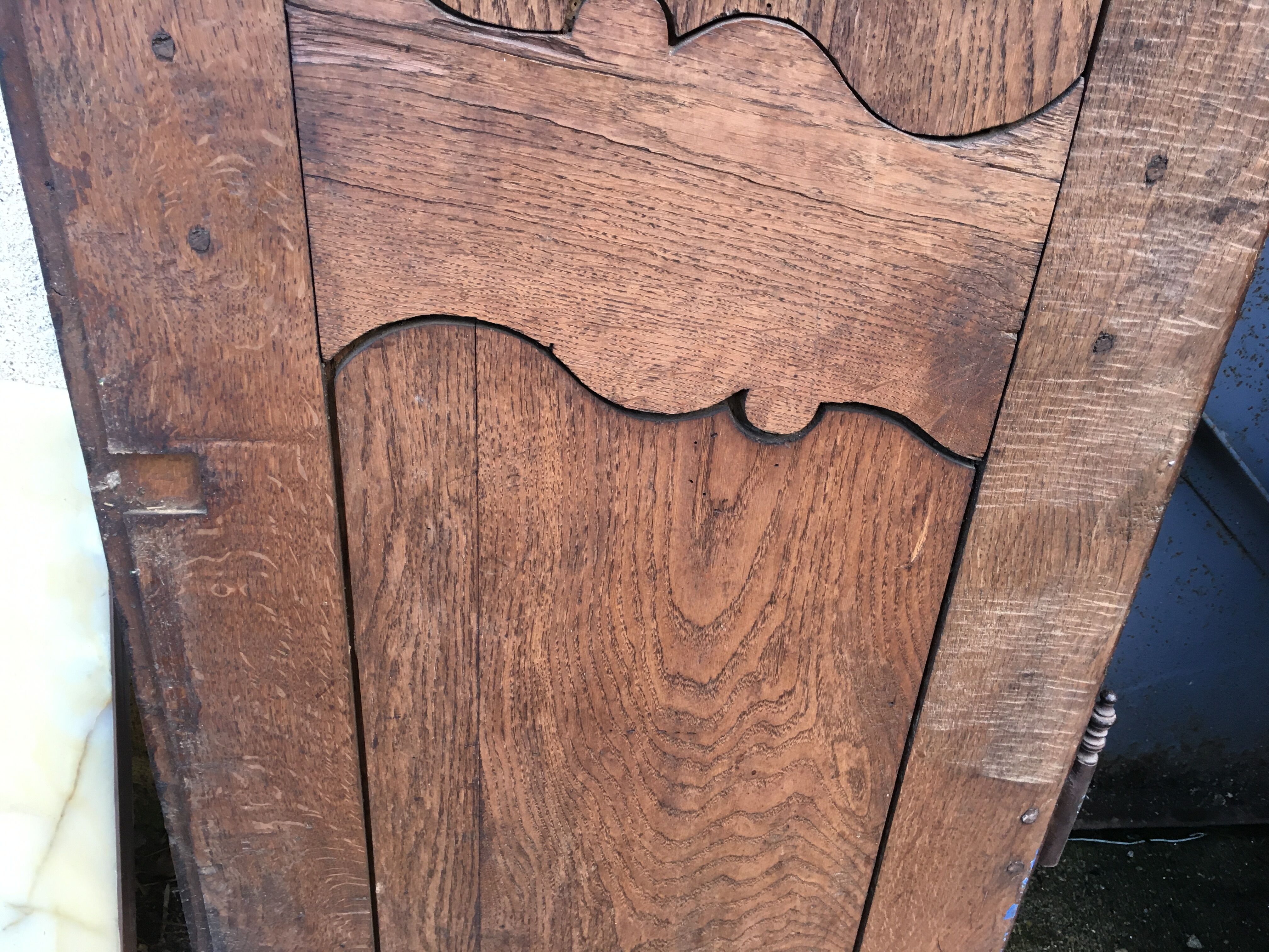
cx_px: 634
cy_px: 476
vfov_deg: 48.2
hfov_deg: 61.7
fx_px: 1063
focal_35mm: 29
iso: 50
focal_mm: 4.15
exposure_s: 1/33
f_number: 2.2
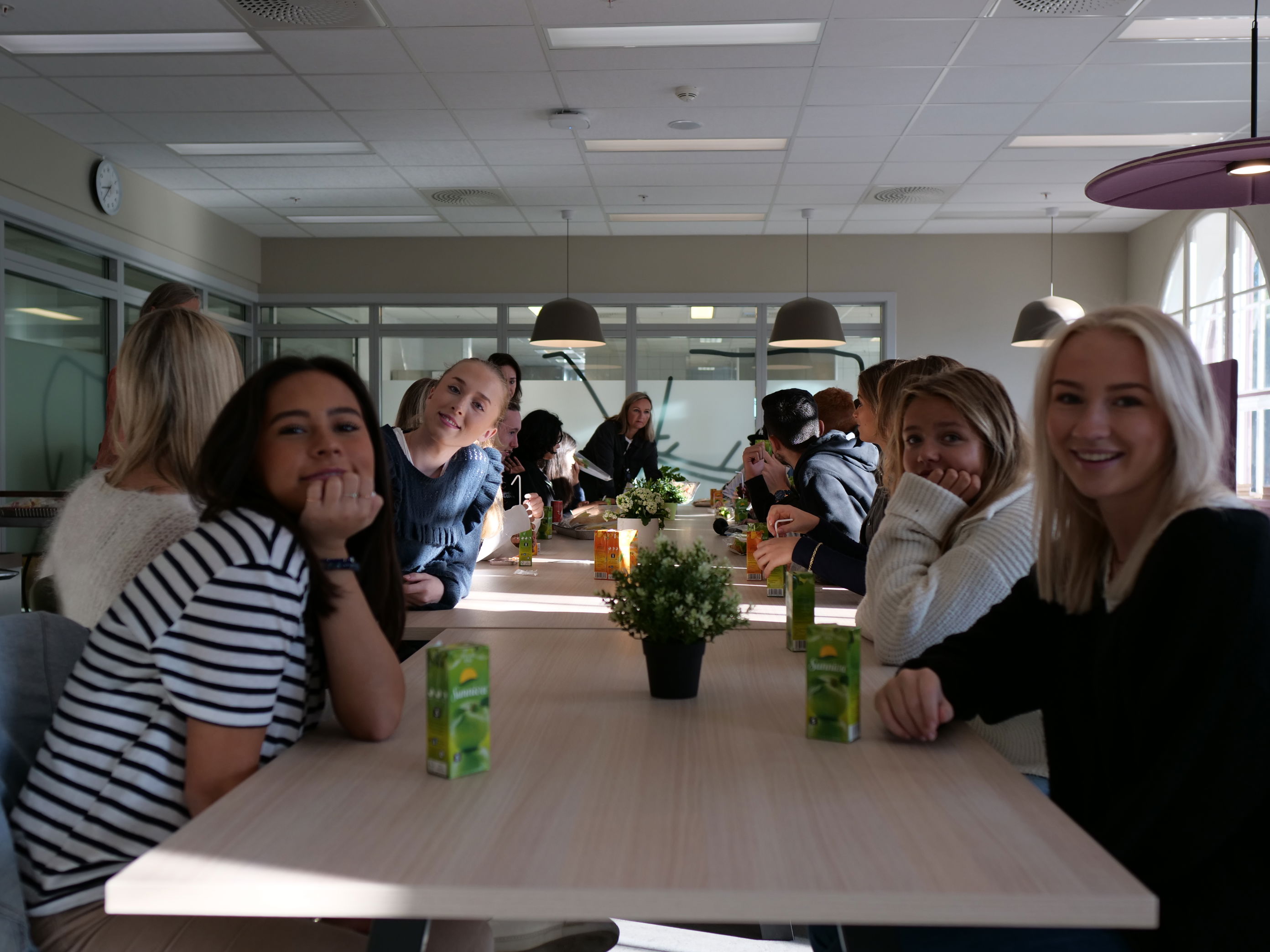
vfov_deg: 44.2
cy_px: 476
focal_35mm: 32
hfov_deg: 56.8
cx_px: 635
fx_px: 1174
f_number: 2
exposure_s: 1/200
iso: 200
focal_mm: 16
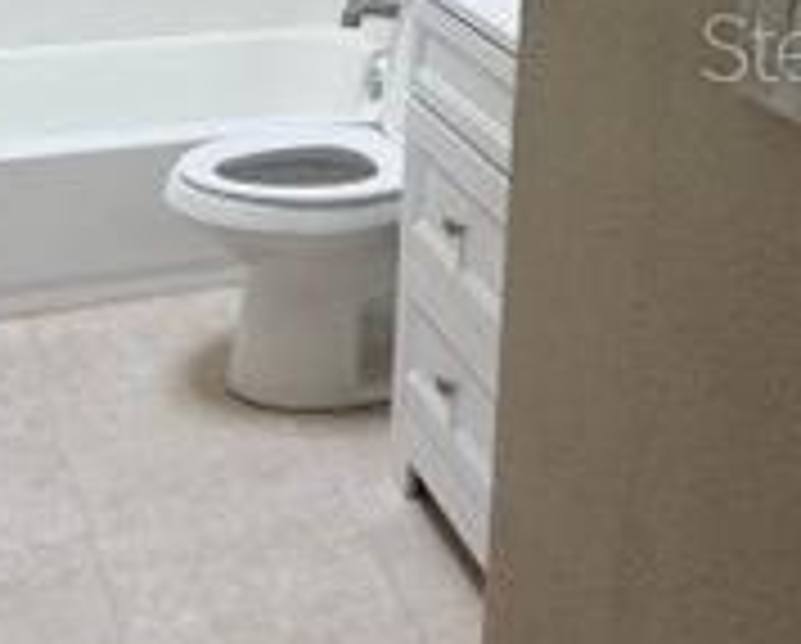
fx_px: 1496
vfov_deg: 23.5
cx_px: 315
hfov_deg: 29.9
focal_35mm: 63
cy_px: 45
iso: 200
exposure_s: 1/120
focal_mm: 6.76
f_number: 1.78
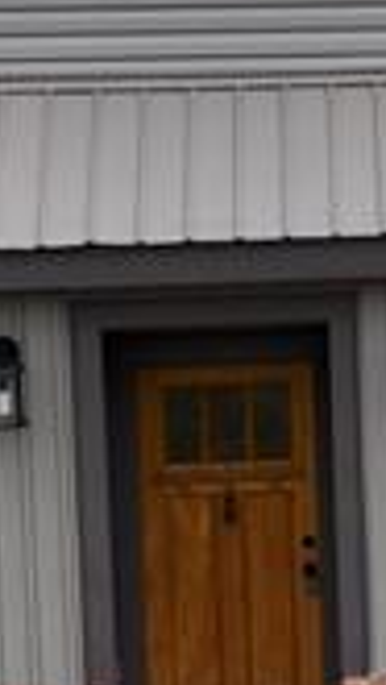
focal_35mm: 162
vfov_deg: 13.3
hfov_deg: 7.3
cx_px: 722
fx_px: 2943
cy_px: 268
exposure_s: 1/120
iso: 200
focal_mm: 12.3
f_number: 2.8
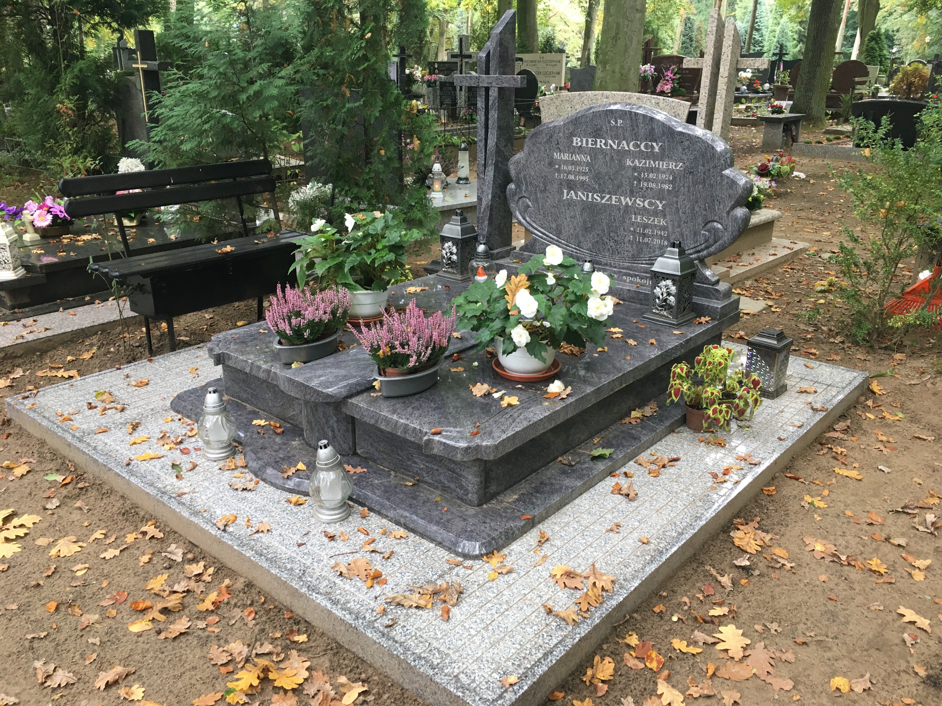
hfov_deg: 61.7
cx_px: 471
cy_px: 353
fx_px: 789
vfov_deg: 48.2
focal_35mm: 29
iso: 50
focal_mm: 4.15
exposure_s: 1/33
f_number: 2.2
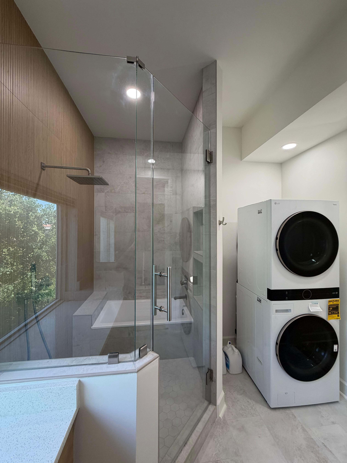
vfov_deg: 102.1
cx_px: 174
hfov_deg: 85.7
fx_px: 187
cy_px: 232
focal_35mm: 14
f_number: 2.2
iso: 160
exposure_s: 1/121
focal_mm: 2.22
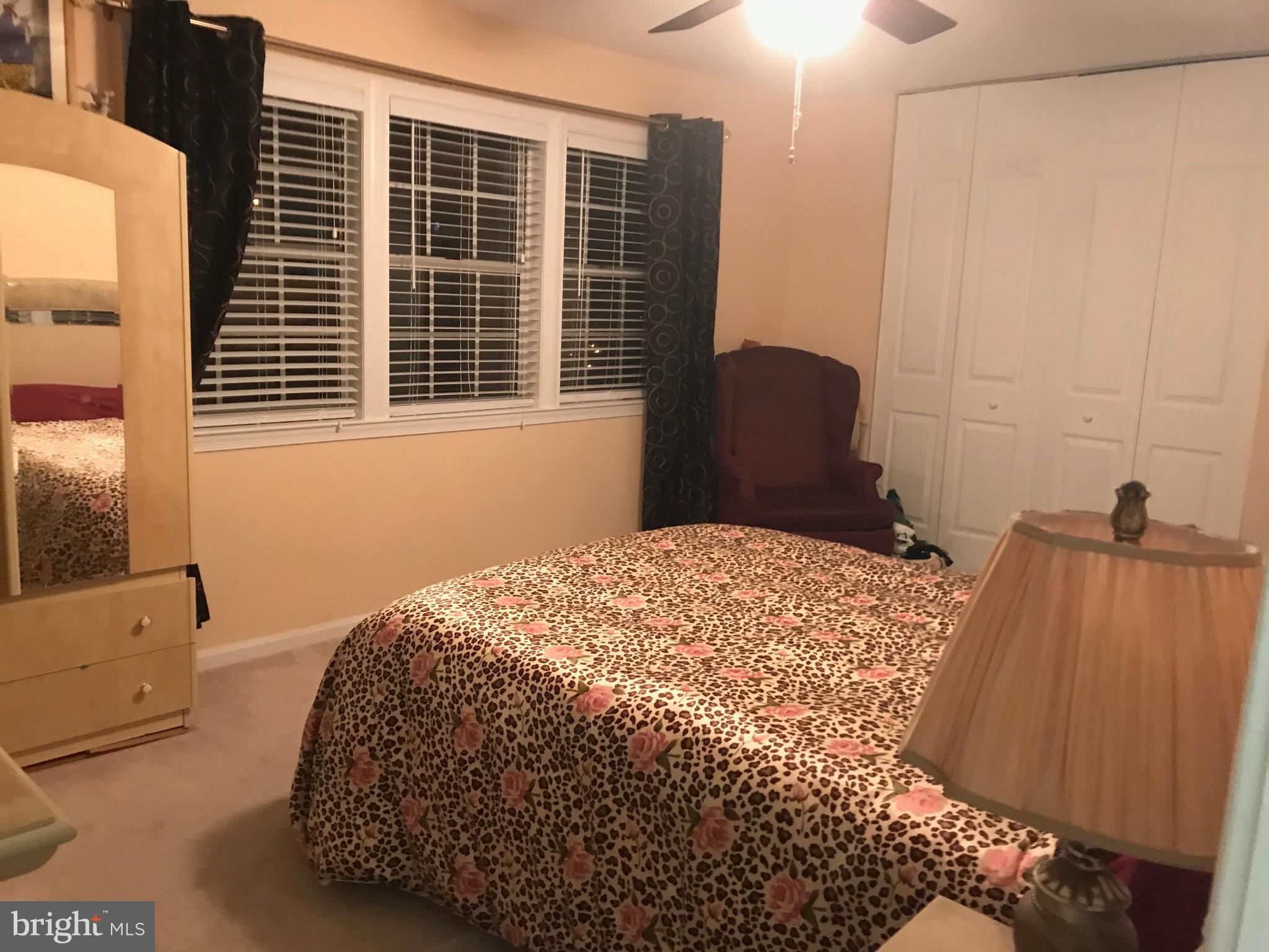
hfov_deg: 63.4
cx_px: 634
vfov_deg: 49.7
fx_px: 1026
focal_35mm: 28
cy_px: 476
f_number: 1.8
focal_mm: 3.99
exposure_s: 1/8
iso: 100
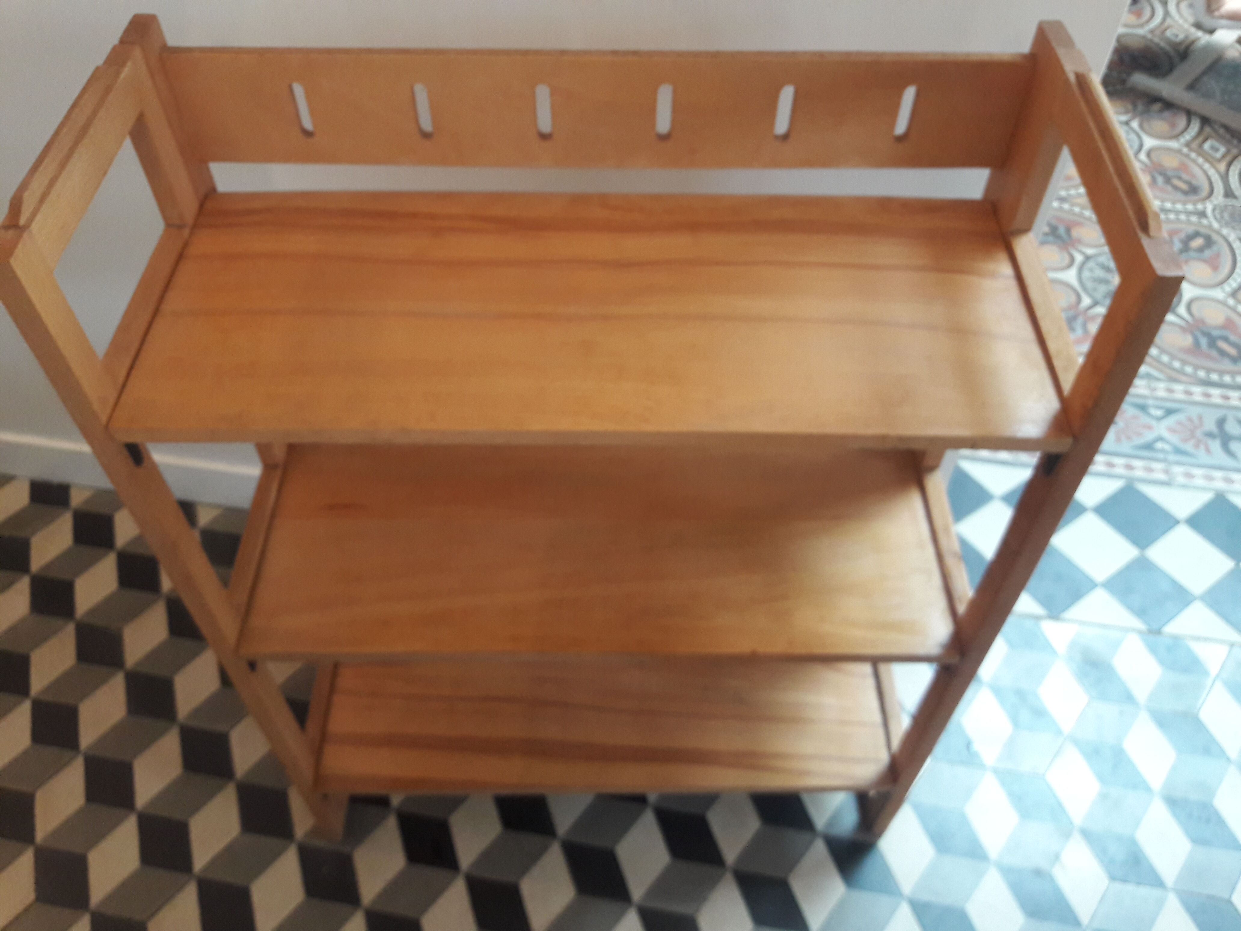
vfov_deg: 49.7
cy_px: 466
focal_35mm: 28
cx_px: 620
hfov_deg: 63.4
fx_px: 1004
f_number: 1.9
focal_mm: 3.7
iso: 160
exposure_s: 1/33
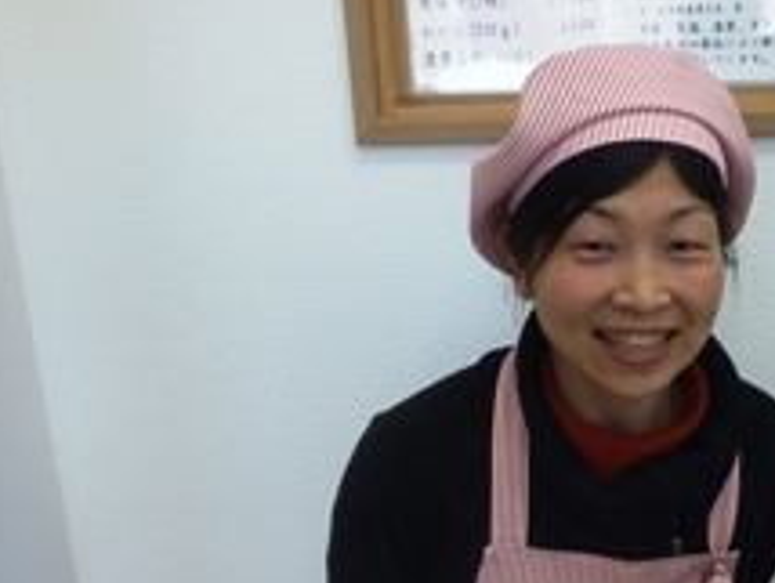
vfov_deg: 25.1
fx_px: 1255
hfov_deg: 33.4
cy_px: 558
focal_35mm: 56
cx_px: 612
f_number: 2.8
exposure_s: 1/50
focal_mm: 4.4
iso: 80
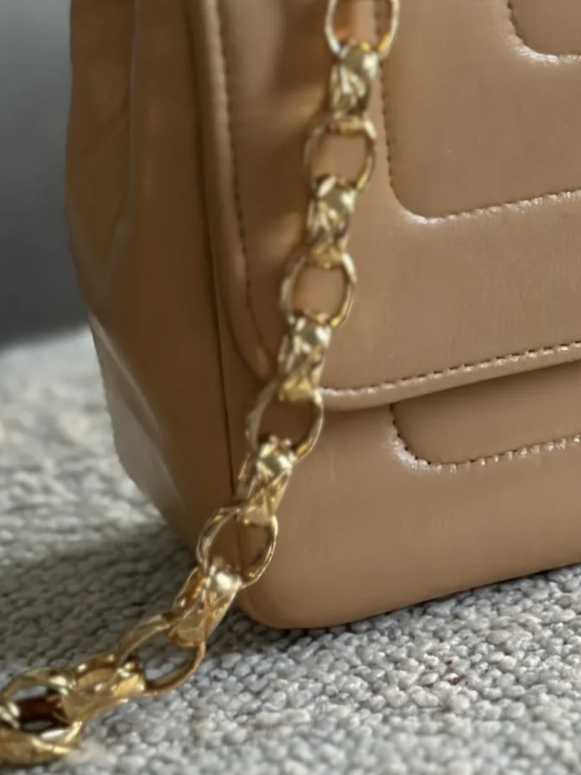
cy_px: 218
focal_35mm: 133
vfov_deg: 14.8
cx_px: 785
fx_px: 2976
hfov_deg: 10.9
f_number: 1.78
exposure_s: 1/50
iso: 160
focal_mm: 6.86
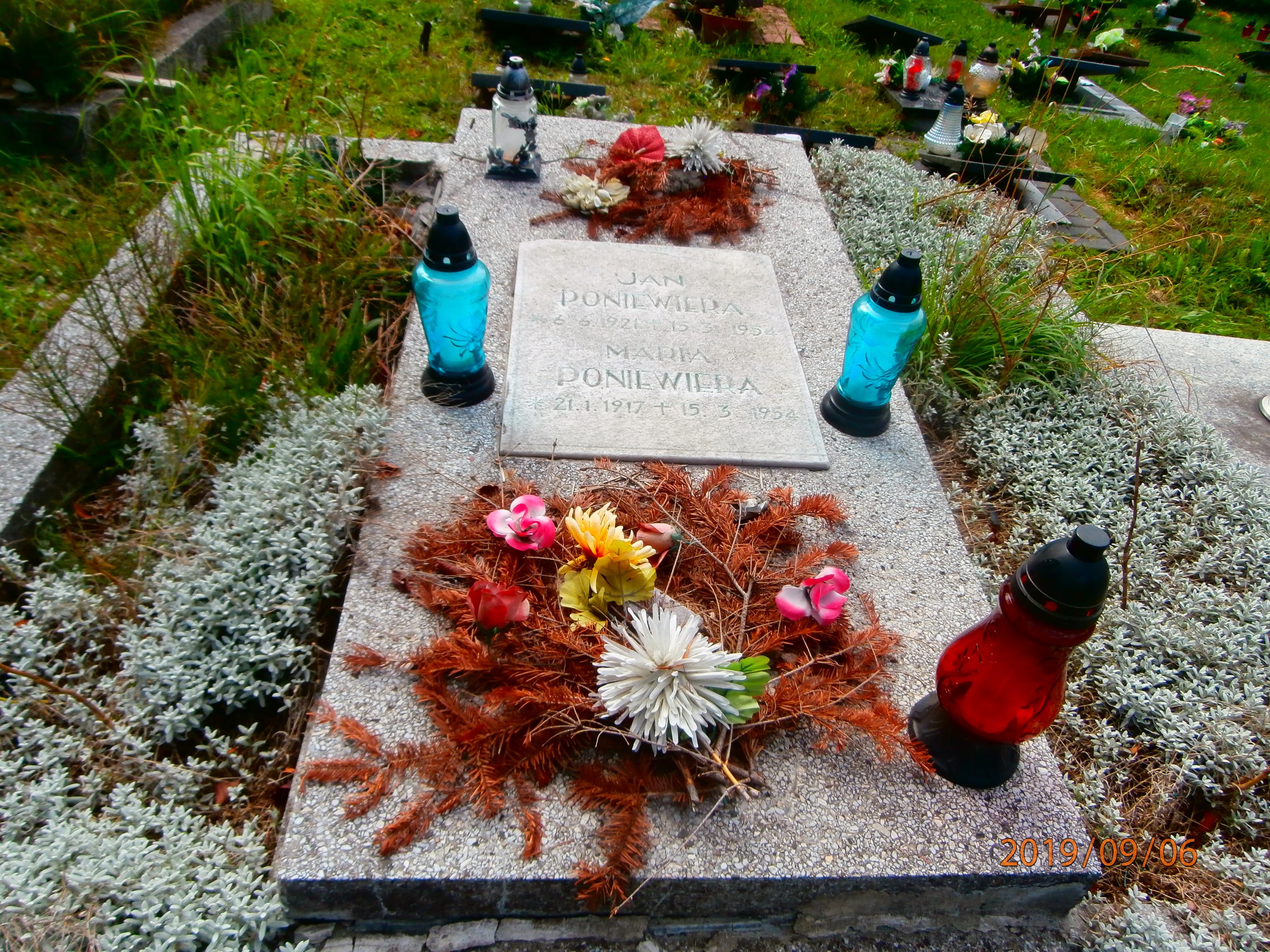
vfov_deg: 56.8
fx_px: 880
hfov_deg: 71.6
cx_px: 635
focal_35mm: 24
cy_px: 476
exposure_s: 1/640
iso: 100
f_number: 3
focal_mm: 4.2
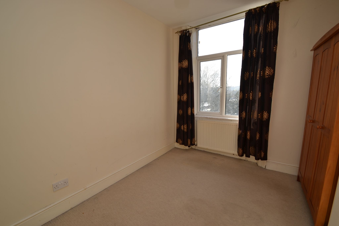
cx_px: 170
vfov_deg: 77.3
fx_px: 141
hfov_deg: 100.4
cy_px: 113
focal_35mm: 15
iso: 100
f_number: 5.6
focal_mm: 10
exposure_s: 1/125
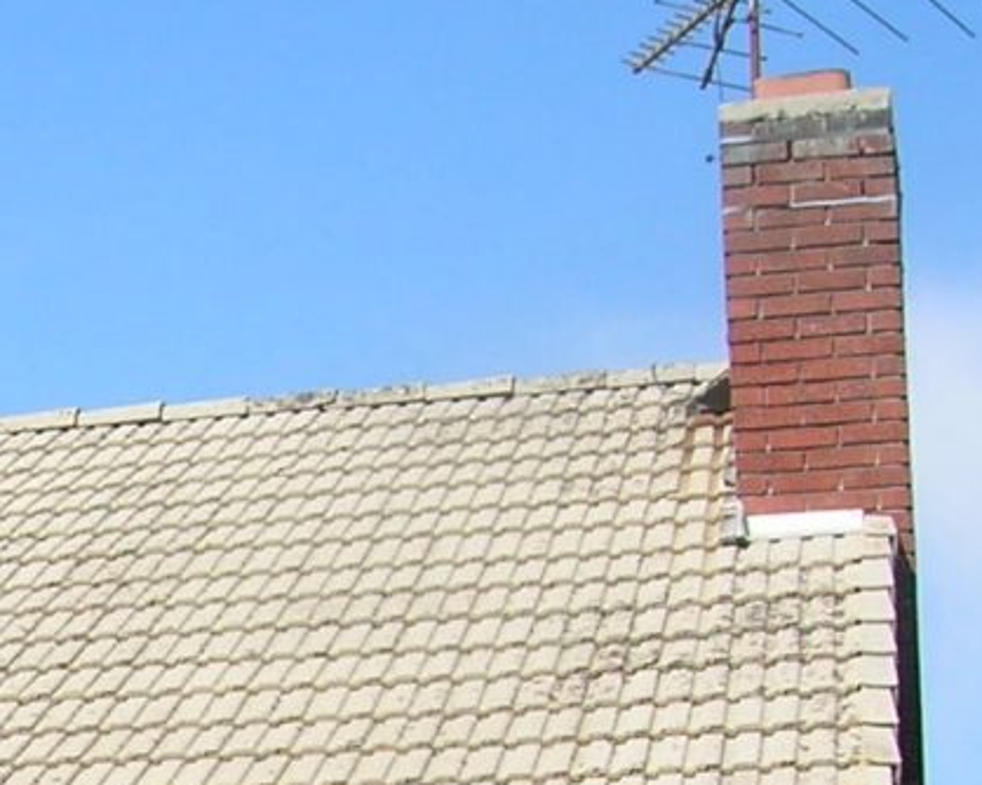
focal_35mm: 127
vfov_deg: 11.7
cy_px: 1136
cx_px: -435
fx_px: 3689
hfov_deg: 14.3
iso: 50
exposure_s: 1/326
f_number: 4.9
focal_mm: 5.7
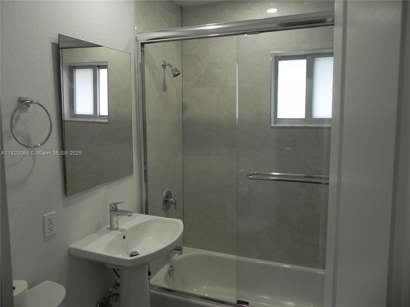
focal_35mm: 26
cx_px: 205
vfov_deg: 53.1
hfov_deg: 67.3
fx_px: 308
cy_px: 154
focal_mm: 4.6
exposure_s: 1/68
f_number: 3.2
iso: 160
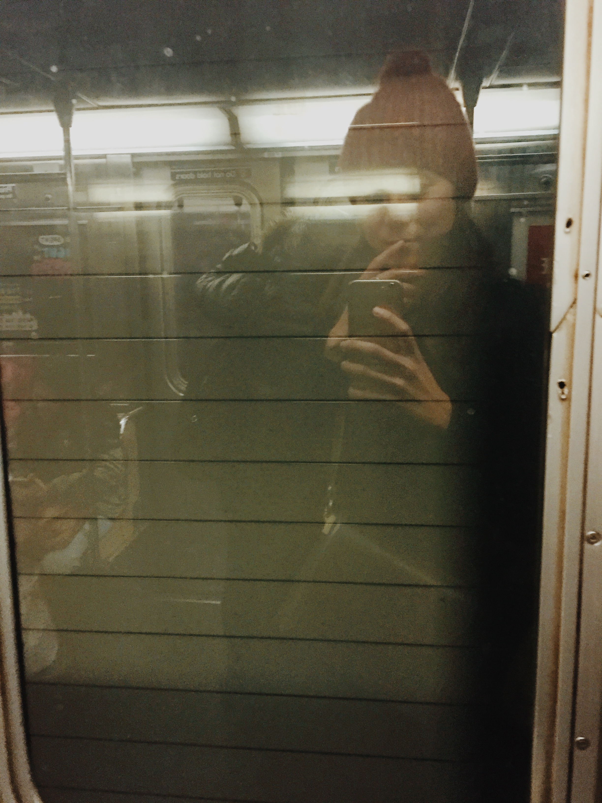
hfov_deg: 48.2
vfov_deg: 61.7
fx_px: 672
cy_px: 402
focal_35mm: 29
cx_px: 301
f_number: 2.2
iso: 250
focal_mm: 4.15
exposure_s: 1/17
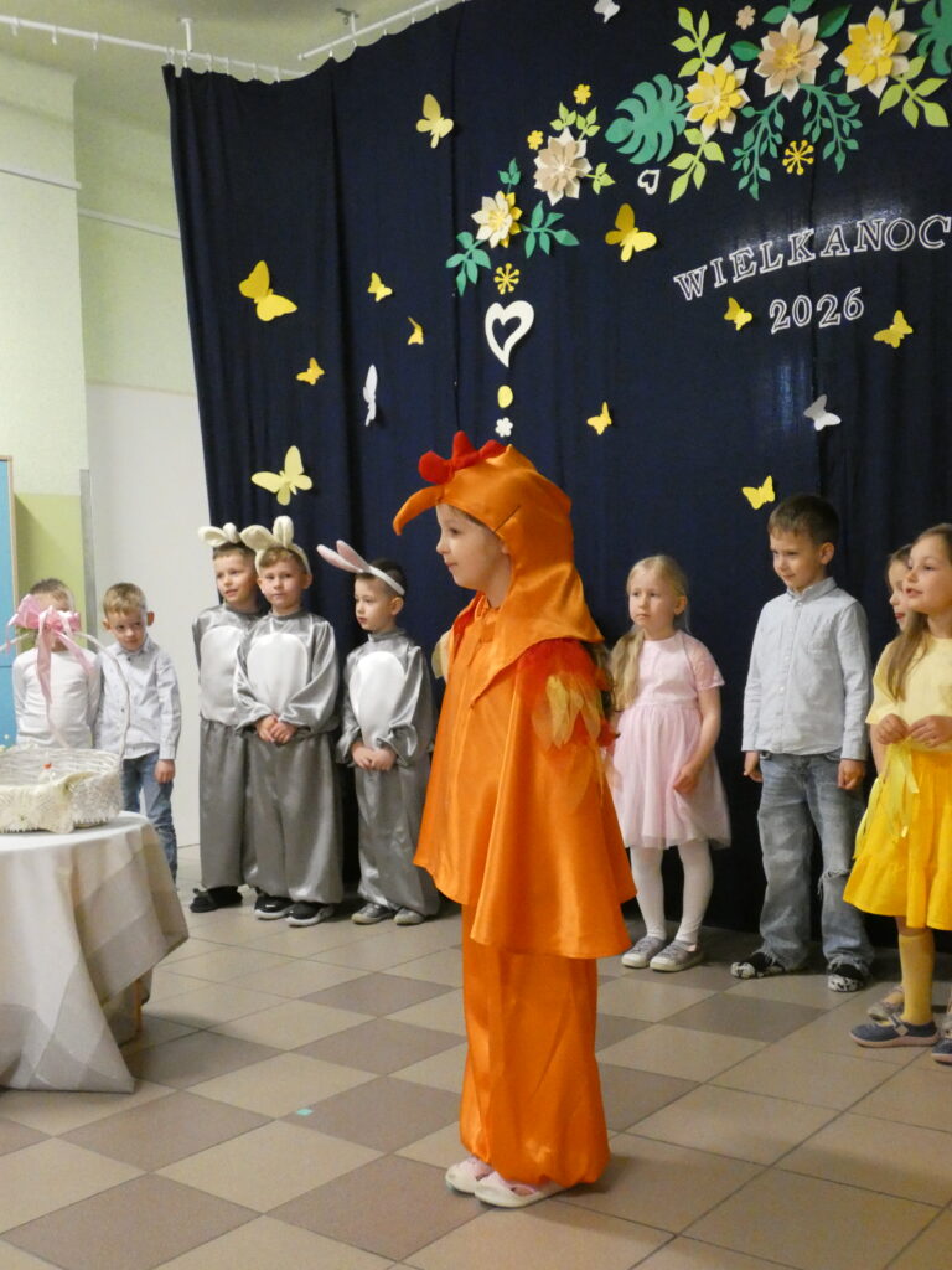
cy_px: 635
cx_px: 476
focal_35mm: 36
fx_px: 1320
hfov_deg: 39.7
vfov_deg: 51.4
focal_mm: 6.5
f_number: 3.5
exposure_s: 1/40
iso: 1600
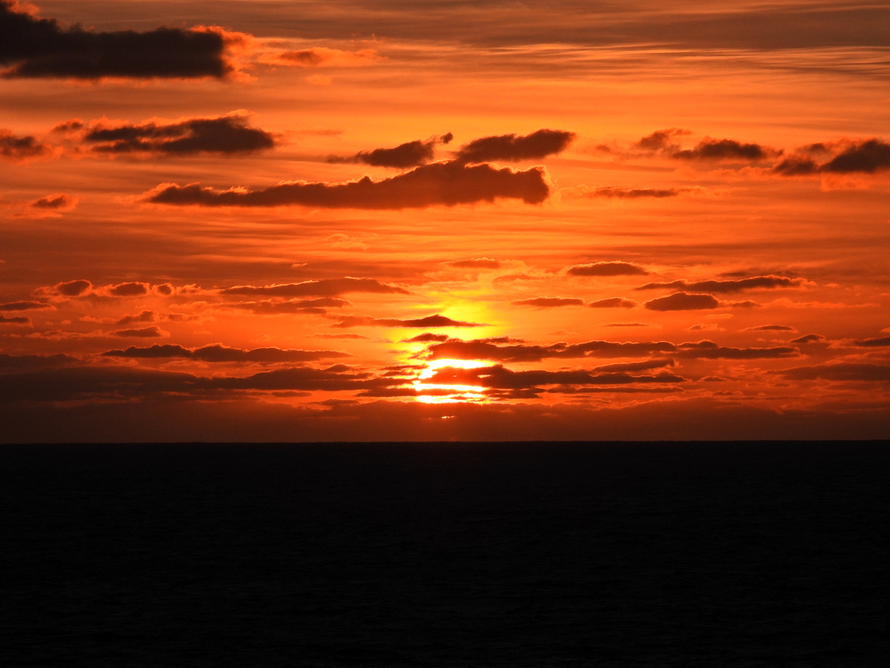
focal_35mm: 260
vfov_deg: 5.7
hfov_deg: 7.6
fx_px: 6685
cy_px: 334
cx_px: 445
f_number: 6.3
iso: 100
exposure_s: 1/2000
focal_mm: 46.4
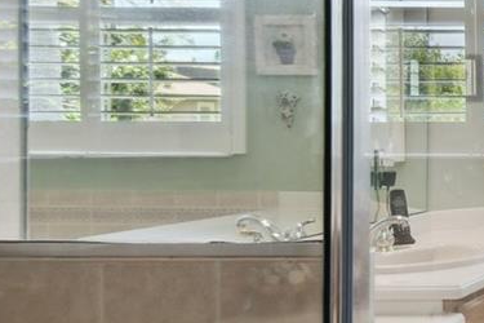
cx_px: 813
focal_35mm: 64
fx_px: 860
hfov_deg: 22.4
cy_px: 114
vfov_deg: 21.2
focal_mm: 10
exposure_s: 1/30
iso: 100
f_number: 7.1
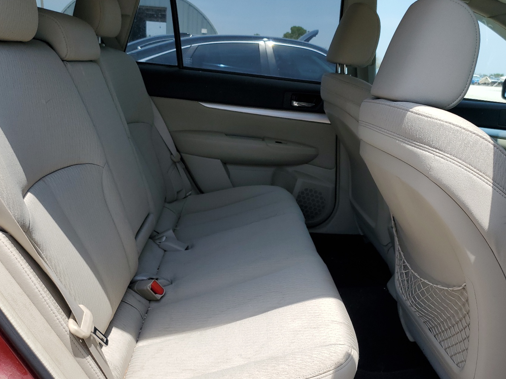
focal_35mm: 31
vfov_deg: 45.4
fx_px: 453
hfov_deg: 58.3
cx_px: 267
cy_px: 199
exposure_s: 1/1667
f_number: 1.5
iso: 50
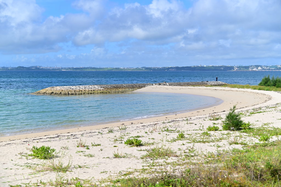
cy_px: 94
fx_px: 452
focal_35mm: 58
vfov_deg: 23.3
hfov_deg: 34.5
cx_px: 140
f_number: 4
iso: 100
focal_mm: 58
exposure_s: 1/1250
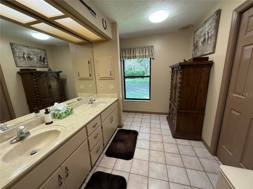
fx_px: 102
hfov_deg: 102.1
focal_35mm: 14
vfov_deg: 85.7
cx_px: 126
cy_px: 94
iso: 200
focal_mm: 2.22
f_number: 2.2
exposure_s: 1/120
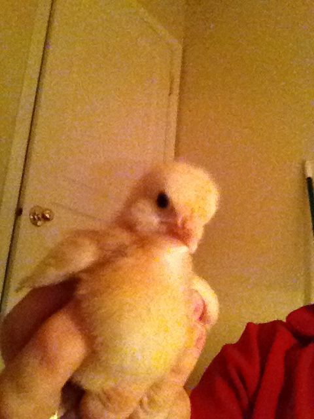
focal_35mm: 35
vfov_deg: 52.6
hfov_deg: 40.7
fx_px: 423
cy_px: 210
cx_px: 157
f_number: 2.4
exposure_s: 1/24
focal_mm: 1.85
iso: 1250
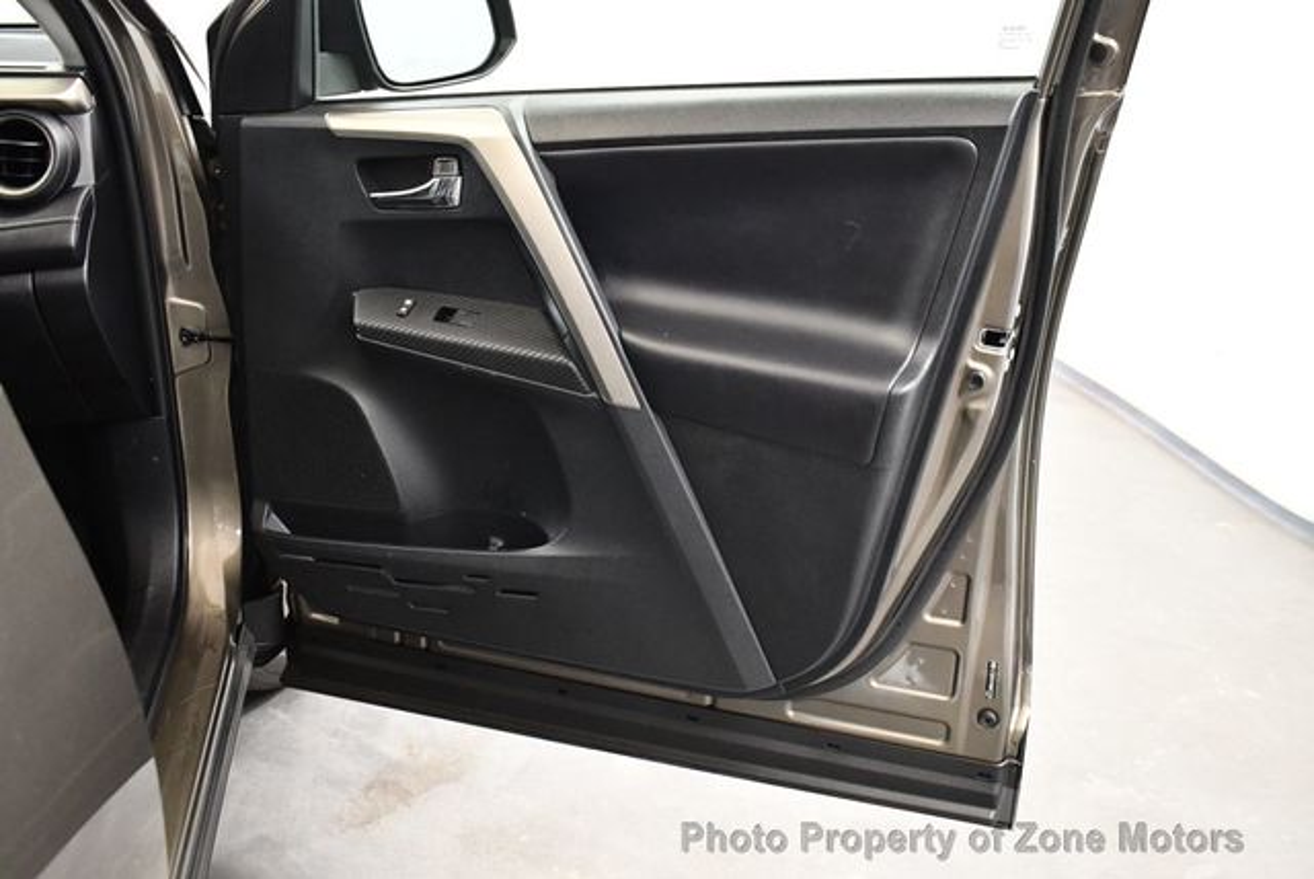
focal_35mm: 36
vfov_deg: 36.9
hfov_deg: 53.1
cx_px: 657
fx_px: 1315
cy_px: 440
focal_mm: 18
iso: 3200
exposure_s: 1/80
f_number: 3.5
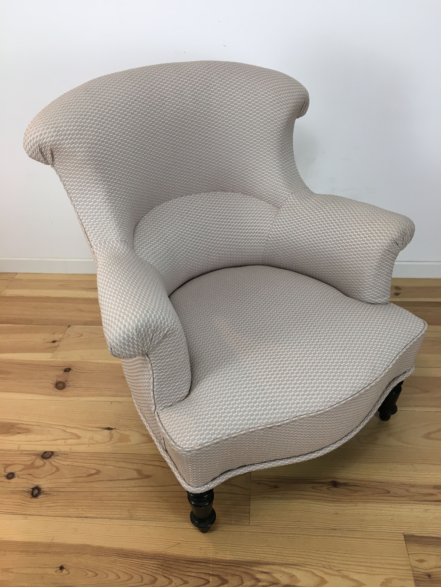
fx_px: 493
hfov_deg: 48.2
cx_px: 220
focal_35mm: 29
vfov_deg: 61.7
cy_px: 294
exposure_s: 1/33
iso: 32
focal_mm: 4.15
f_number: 2.2
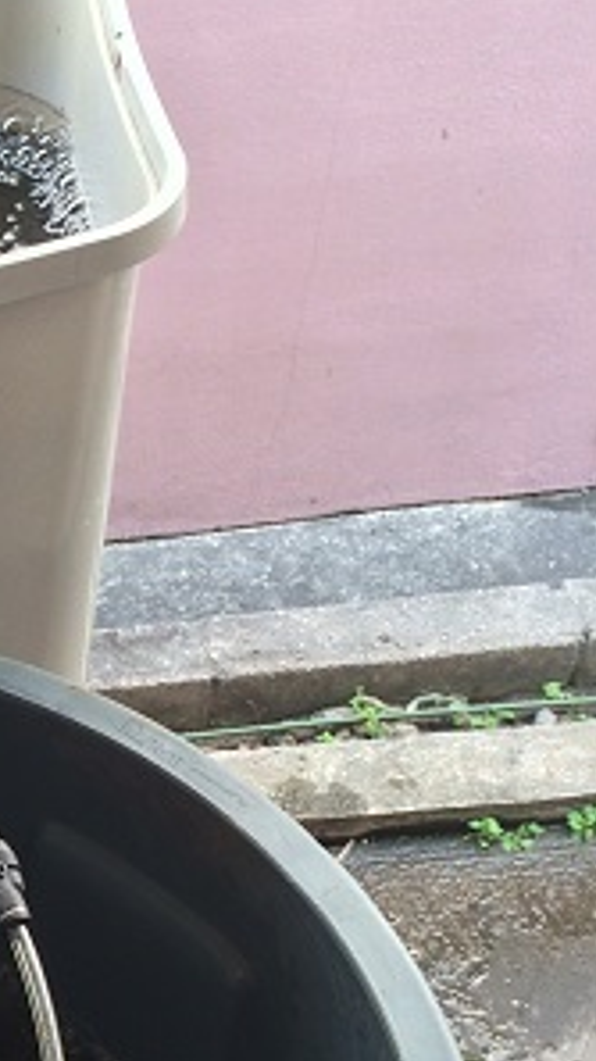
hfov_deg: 16.5
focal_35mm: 68
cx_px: -239
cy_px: 811
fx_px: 1911
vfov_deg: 30.4
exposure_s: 1/120
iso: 64
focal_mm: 4.15
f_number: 2.2
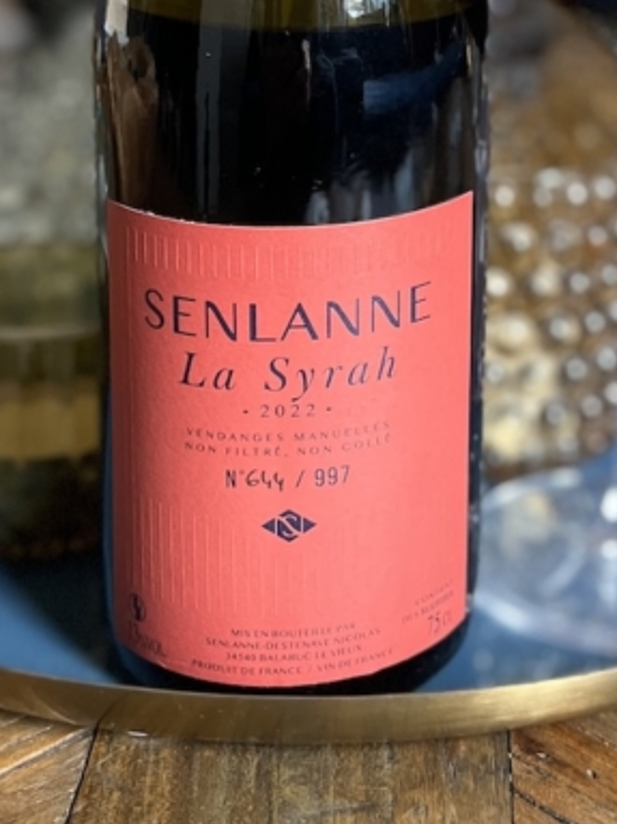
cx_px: 496
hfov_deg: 20.8
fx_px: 1665
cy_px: 41
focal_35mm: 70
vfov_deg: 26.6
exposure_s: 1/60
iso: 320
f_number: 1.5
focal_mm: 5.7
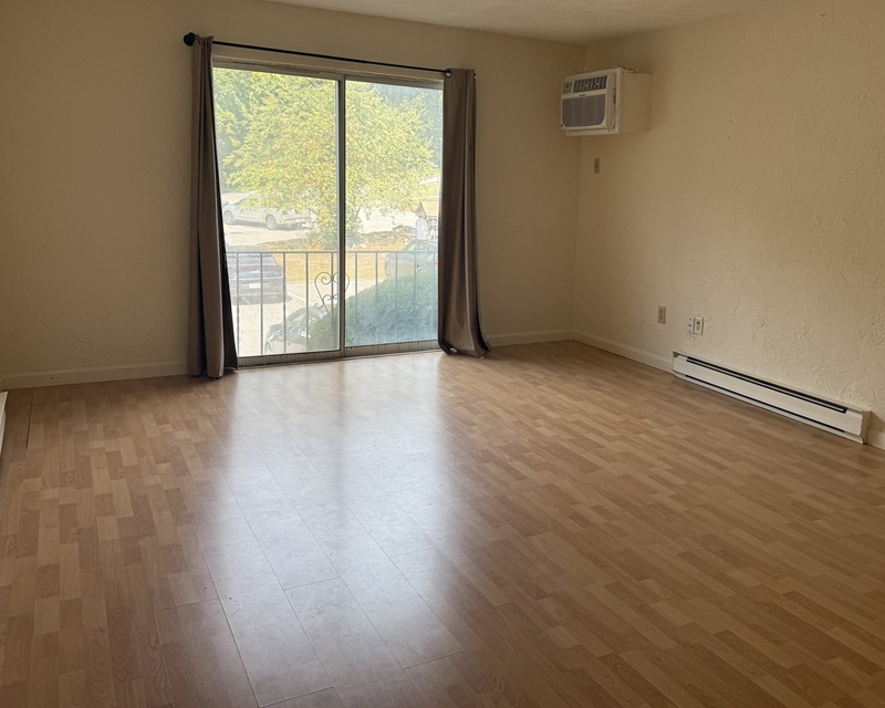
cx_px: 534
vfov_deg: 48.3
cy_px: 300
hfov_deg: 58.3
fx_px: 786
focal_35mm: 30
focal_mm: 6.76
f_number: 1.78
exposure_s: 1/358
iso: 100
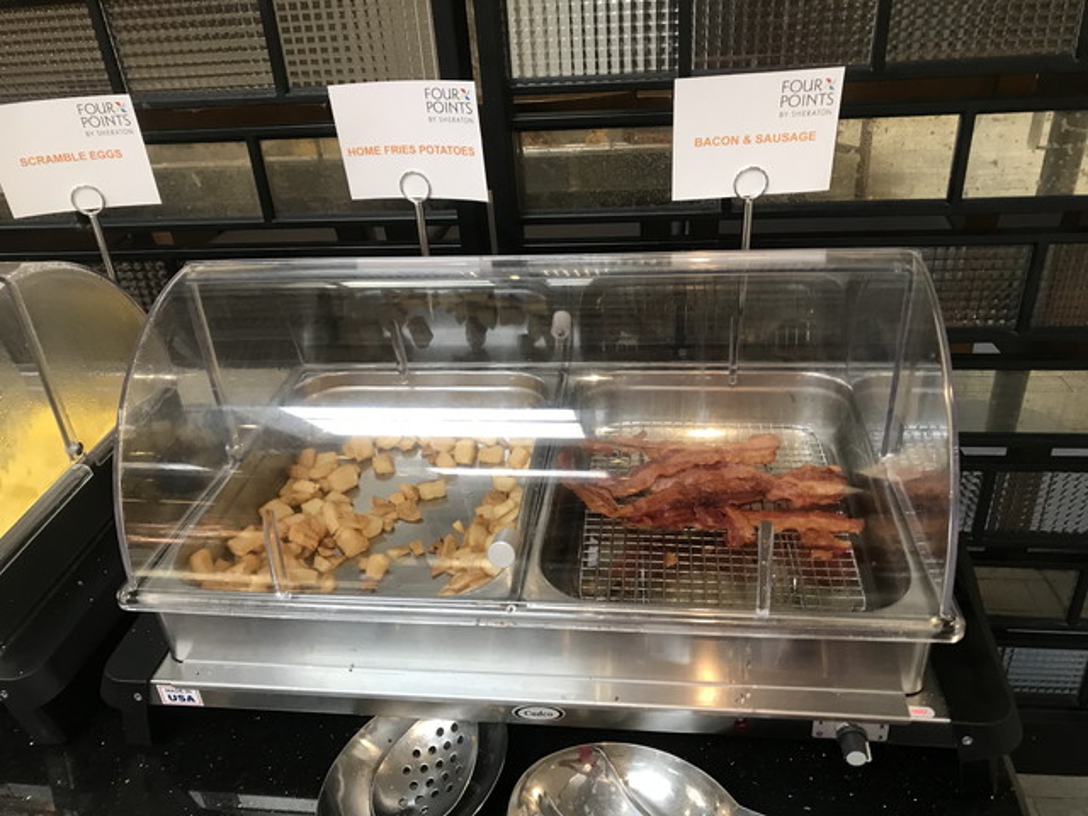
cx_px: 544
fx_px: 880
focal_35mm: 28
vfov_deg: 49.7
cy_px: 408
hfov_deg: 63.4
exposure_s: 1/30
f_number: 1.8
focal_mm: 3.99
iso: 40
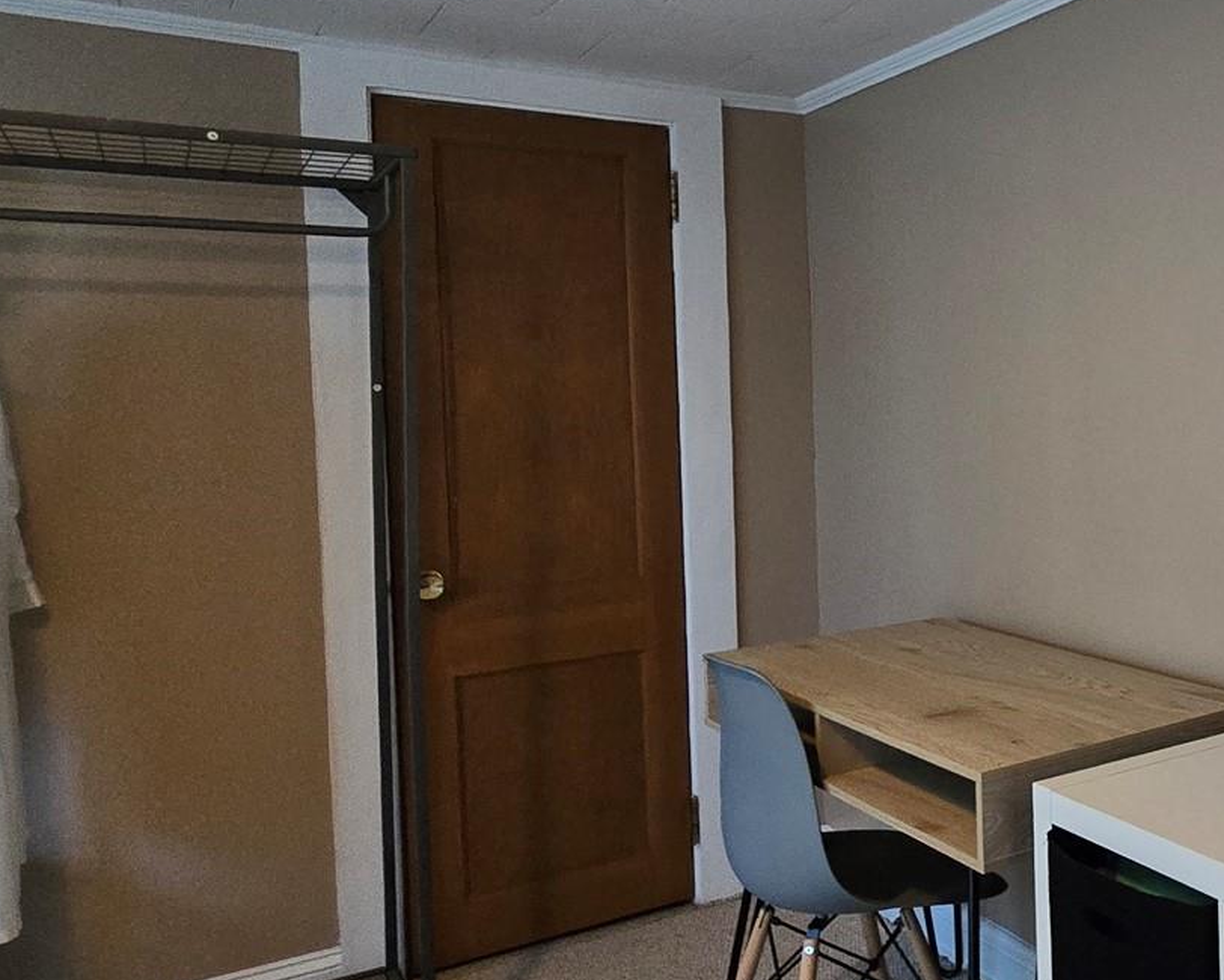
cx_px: 1216
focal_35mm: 32
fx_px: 1160
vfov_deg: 45.7
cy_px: 412
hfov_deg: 46.7
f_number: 2.2
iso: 640
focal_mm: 2.2
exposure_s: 1/60
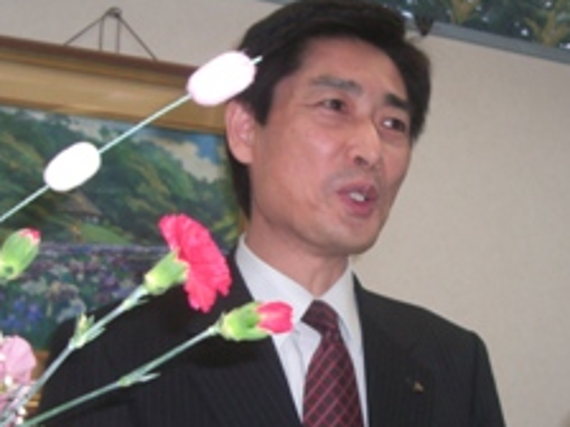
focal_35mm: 76
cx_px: 369
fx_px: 1251
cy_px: 338
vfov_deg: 19.2
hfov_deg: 25.6
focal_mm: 7.9
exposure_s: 1/60
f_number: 2.8
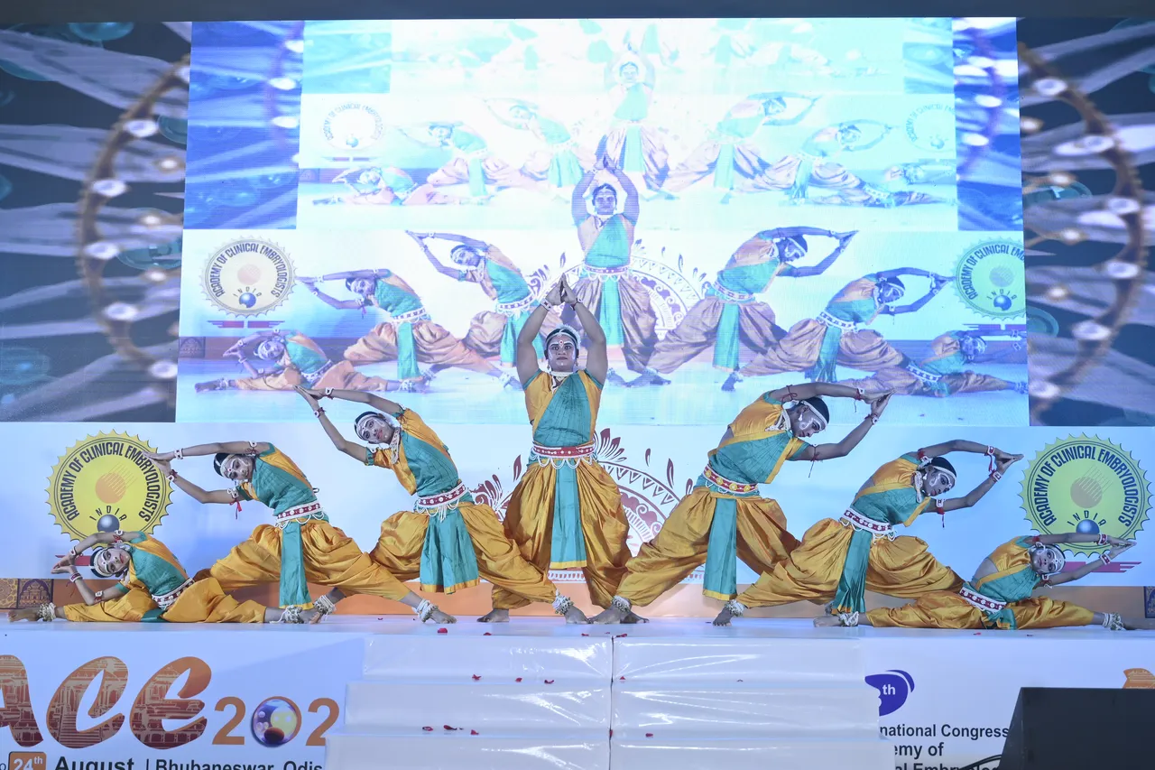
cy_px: 385
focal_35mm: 44
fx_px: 1411
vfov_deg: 30.5
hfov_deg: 44.5
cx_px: 578
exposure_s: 1/200
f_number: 4
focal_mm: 44
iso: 640
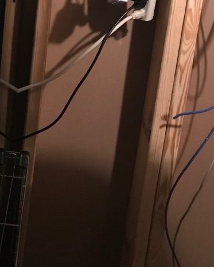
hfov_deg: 24.5
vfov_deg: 29.8
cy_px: 15
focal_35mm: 60
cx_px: 15
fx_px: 475
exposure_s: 1/4
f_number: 1.8
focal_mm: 3.99
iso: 100
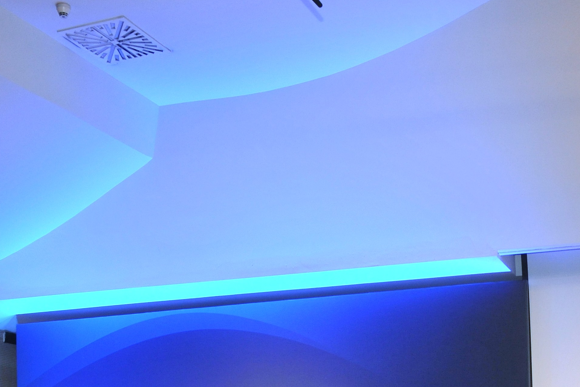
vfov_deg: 15.7
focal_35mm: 82
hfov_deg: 24.2
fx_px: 1321
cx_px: 494
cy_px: 521
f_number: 4.5
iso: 640
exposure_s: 1/60
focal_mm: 26
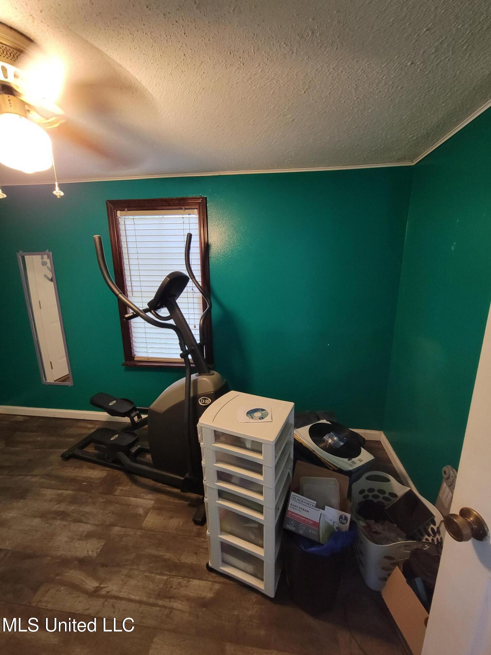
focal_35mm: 13
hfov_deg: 89.9
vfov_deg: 106.2
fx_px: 246
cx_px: 246
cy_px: 328
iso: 500
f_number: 2.2
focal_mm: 2.2
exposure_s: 1/30
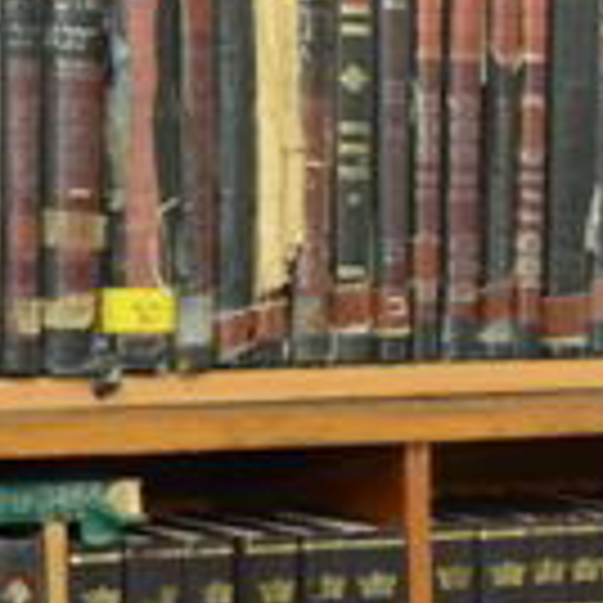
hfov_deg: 7.7
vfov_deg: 7.9
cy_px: 842
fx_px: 4326
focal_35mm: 220
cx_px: 1170
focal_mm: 29
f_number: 5.6
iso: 1600
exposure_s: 1/60
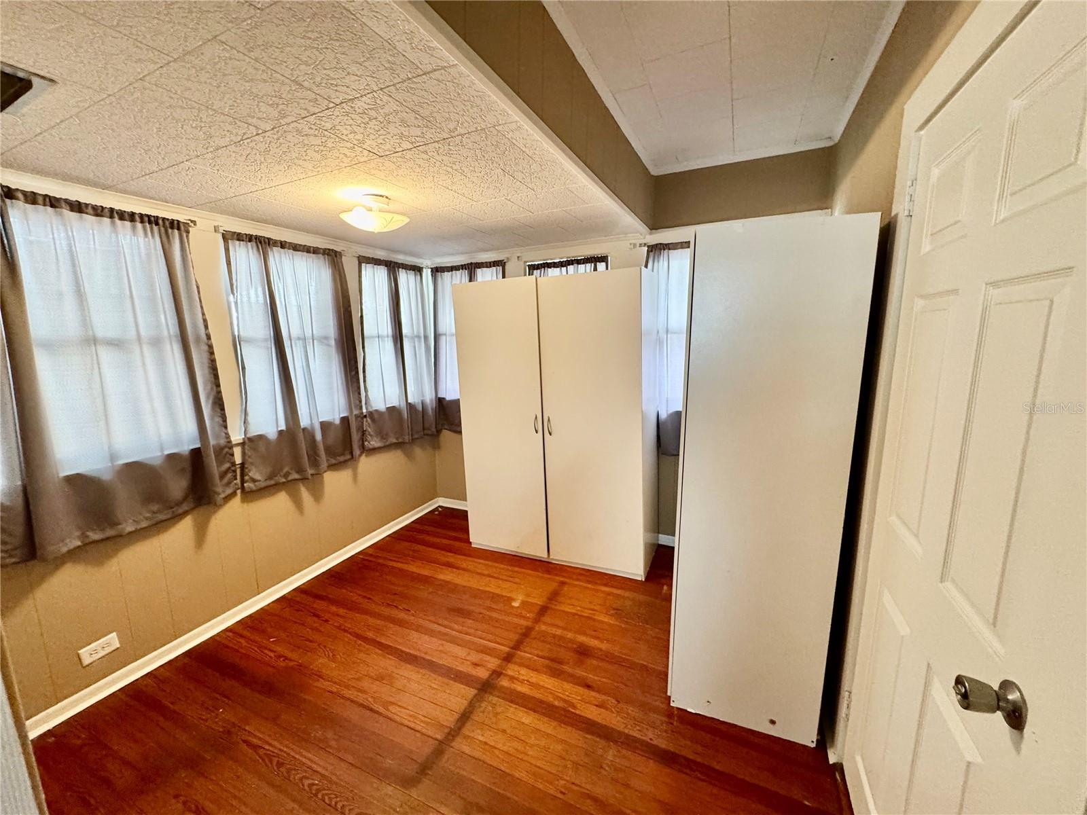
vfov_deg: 85.7
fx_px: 440
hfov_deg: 102.1
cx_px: 544
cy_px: 408
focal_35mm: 14
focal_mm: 2.22
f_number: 2.2
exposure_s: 1/60
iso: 400
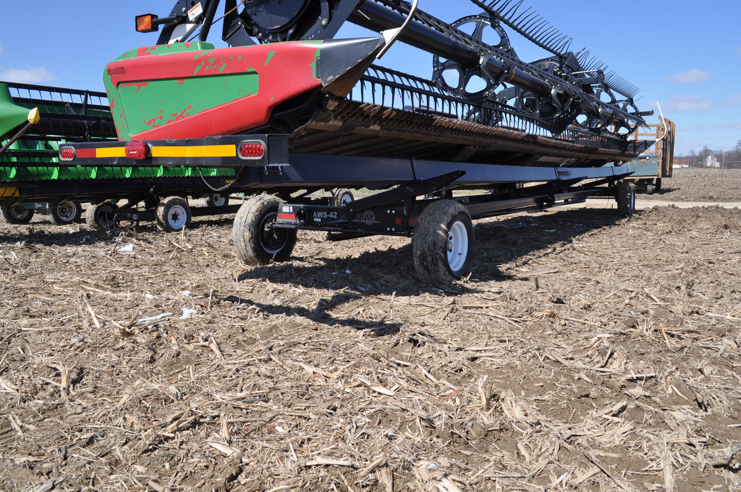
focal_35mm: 27
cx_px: 370
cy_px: 246
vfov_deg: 47.8
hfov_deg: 67.4
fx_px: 555
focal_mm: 18
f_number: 9
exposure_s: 1/320
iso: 200
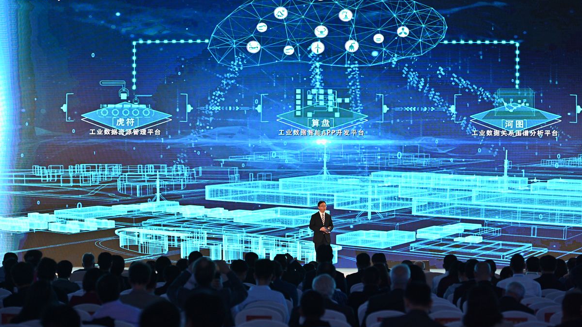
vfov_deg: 9.9
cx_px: 291
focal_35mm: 122
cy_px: 135
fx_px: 1883
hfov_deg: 17.6
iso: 640
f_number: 4
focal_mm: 116
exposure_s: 1/160
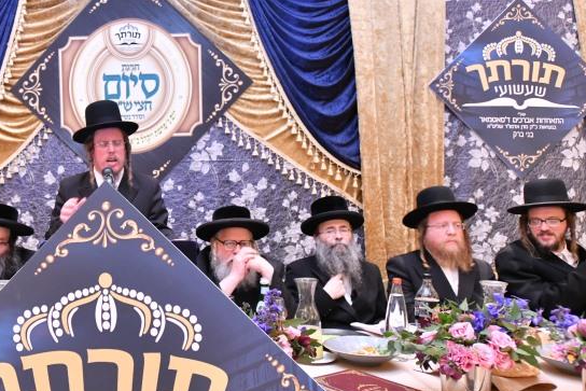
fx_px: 521
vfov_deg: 41.1
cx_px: 121
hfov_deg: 54.8
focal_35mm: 32
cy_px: 194
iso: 1600
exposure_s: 1/100
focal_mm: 17
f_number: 3.5
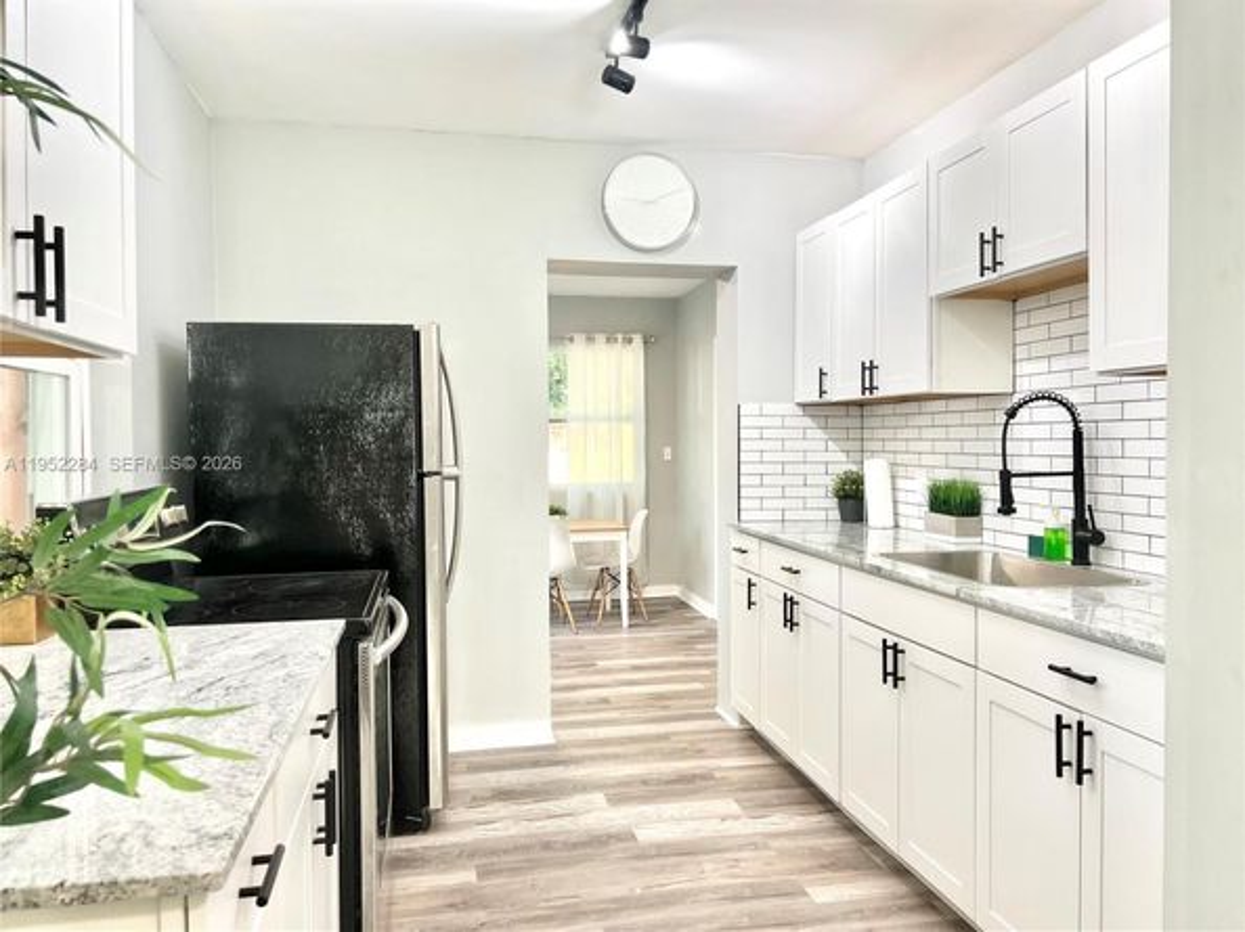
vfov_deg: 53.0
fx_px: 935
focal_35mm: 26
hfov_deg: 67.3
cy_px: 466
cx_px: 622
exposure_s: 1/60
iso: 80
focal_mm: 5.7
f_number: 1.5
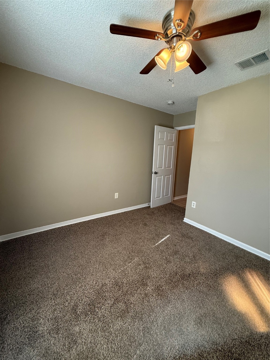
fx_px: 146
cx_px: 135
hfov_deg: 85.7
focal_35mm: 14
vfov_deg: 102.1
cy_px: 180
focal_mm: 2.22
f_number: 2.2
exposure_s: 1/120
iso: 250
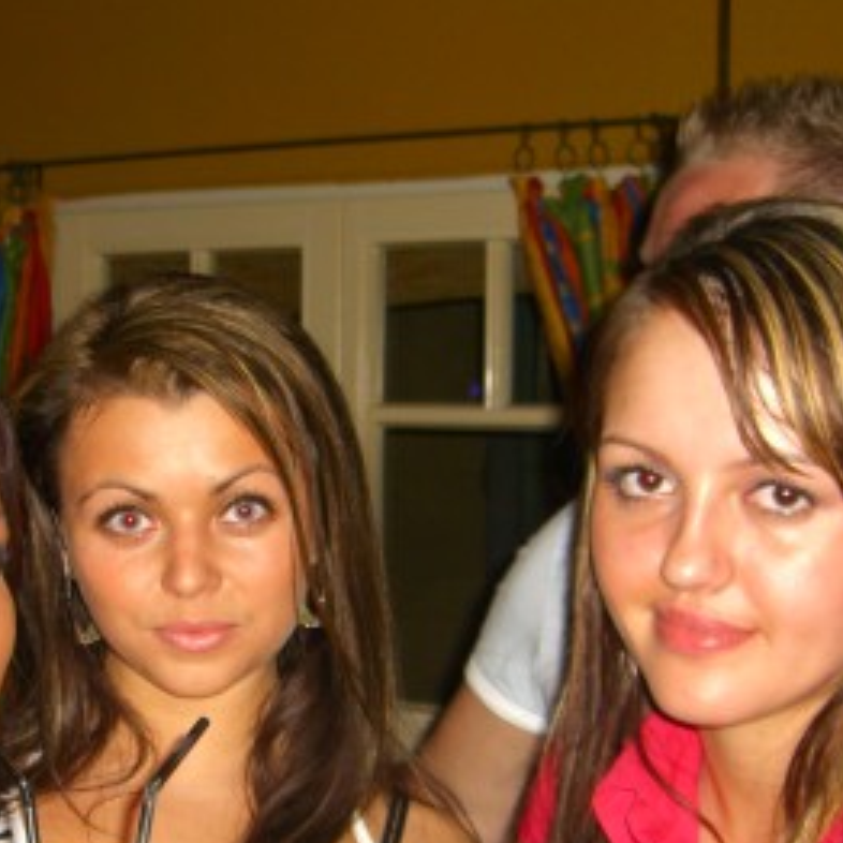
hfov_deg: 22.3
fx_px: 2122
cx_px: 216
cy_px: 605
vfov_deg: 22.3
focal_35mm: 77
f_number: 2.8
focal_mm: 7.9
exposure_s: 1/60
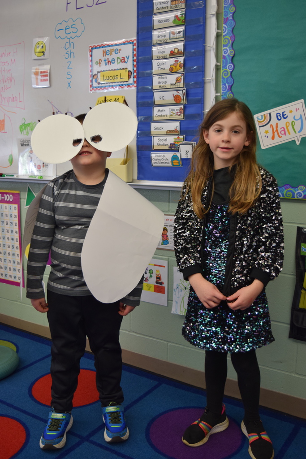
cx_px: 153
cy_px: 230
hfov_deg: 35.5
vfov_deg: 51.3
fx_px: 478
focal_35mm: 38
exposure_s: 1/60
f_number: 4
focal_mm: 25
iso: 500
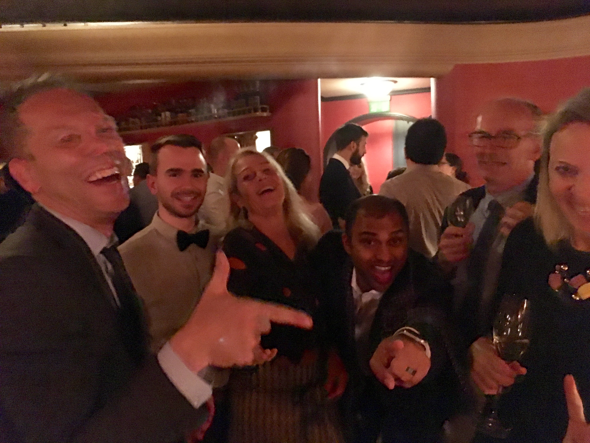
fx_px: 494
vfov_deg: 48.2
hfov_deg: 61.7
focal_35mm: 29
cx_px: 295
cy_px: 222
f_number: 2.2
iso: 2000
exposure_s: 1/17
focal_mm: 4.15
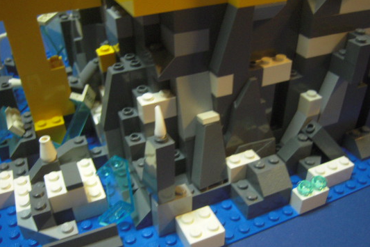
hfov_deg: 54.4
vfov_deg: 37.7
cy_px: 147
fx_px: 360
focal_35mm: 35
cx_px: 187
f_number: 2.7
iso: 400
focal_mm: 5
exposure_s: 1/13
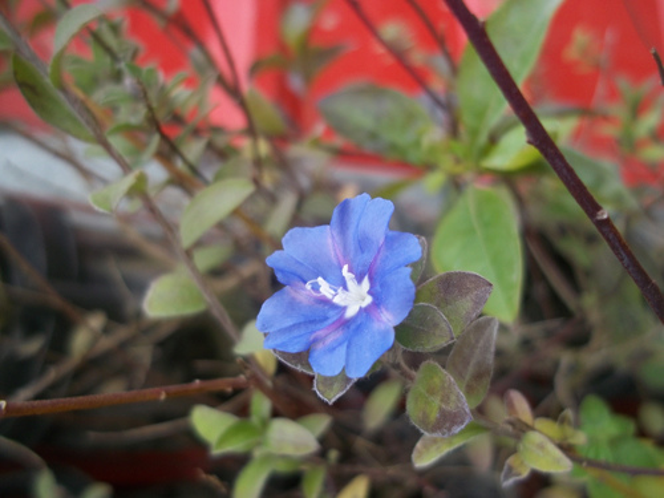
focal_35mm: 36
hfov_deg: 51.4
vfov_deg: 39.7
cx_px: 332
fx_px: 691
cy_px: 249
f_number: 3.1
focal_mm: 6.5
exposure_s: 1/60
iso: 80
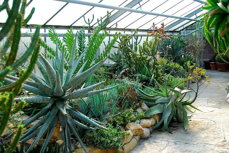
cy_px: 76
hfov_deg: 53.1
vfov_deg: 37.0
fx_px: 229
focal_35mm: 36
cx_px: 114
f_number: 4.5
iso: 100
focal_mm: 24
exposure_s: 1/80
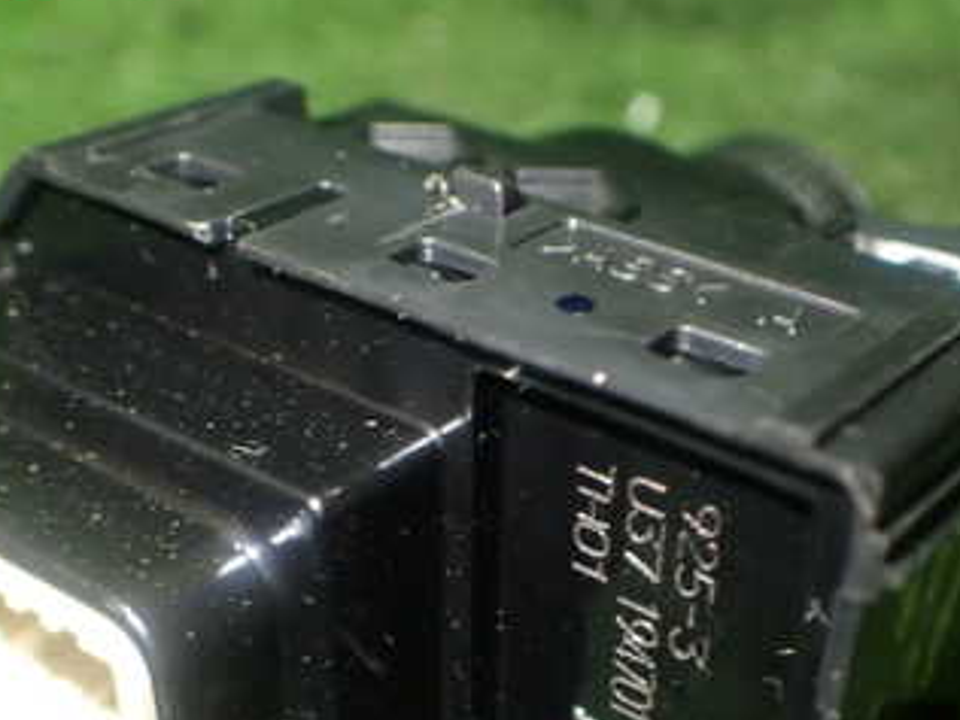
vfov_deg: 25.1
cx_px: 532
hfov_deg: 33.8
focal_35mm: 57
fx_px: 1581
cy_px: 611
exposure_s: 1/30
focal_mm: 5.4
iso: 320
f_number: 2.3
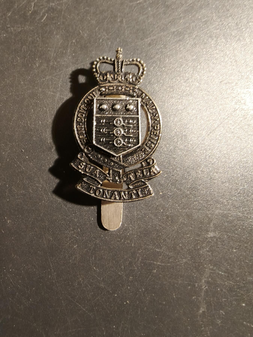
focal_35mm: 23
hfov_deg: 58.9
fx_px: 224
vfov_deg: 73.9
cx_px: 126
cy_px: 168
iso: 320
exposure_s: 1/50
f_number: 2
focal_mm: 2.32
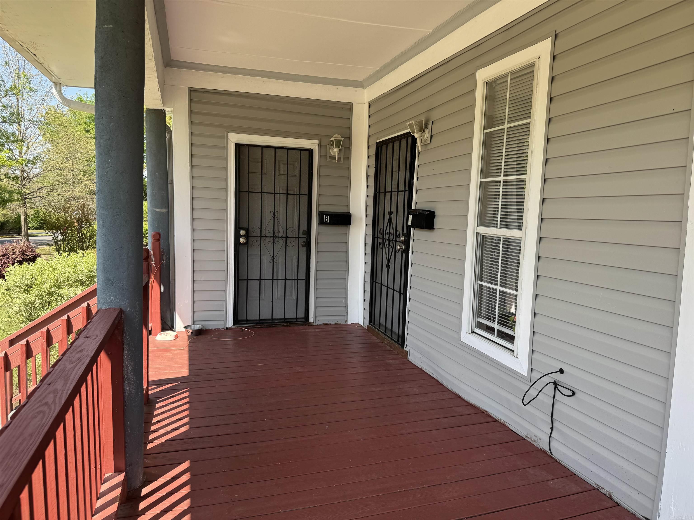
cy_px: 260
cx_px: 347
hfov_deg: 71.6
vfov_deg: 56.8
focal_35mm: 24
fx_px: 481
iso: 80
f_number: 1.78
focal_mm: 6.76
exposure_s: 1/723
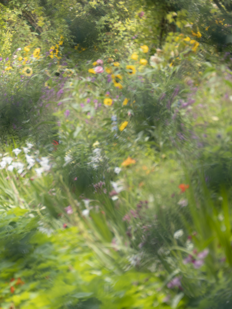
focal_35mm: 417
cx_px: 116
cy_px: 154
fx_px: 3726
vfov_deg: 4.8
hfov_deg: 3.6
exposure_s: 1/125
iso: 125
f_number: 4
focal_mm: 141
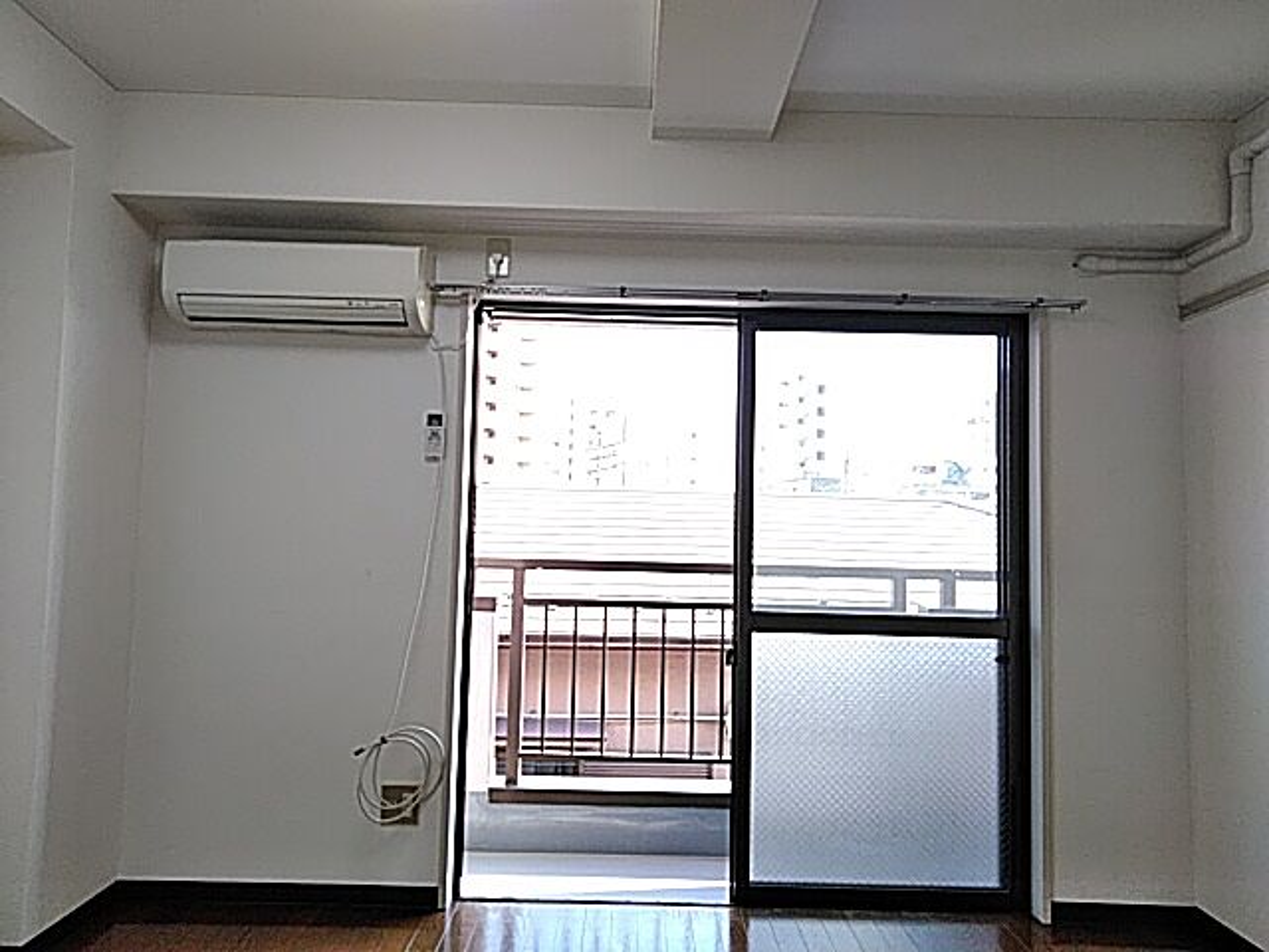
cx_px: 634
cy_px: 476
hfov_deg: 65.3
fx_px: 990
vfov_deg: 51.4
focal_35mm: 27
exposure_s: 1/100
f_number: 2.2
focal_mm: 3.46
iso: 117
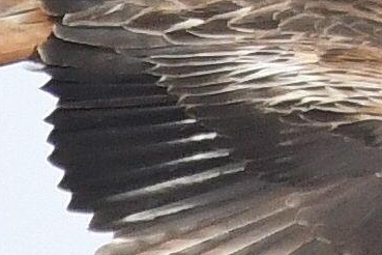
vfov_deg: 0.4
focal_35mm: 3277
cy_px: -97
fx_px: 34770
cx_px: 368
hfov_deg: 0.6
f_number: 6.3
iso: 1250
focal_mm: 420
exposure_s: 1/5000
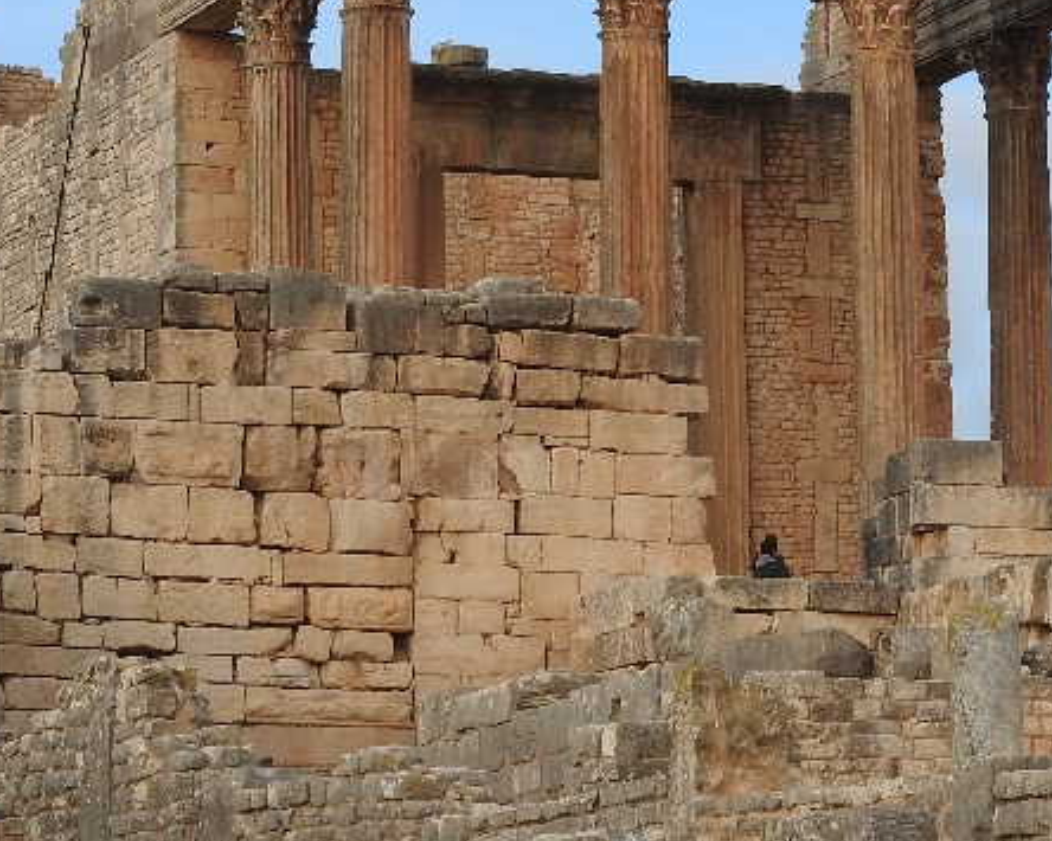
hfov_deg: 9.2
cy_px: 334
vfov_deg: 7.3
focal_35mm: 211
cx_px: 668
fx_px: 6568
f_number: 4.5
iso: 100
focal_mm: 14.3
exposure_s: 1/320
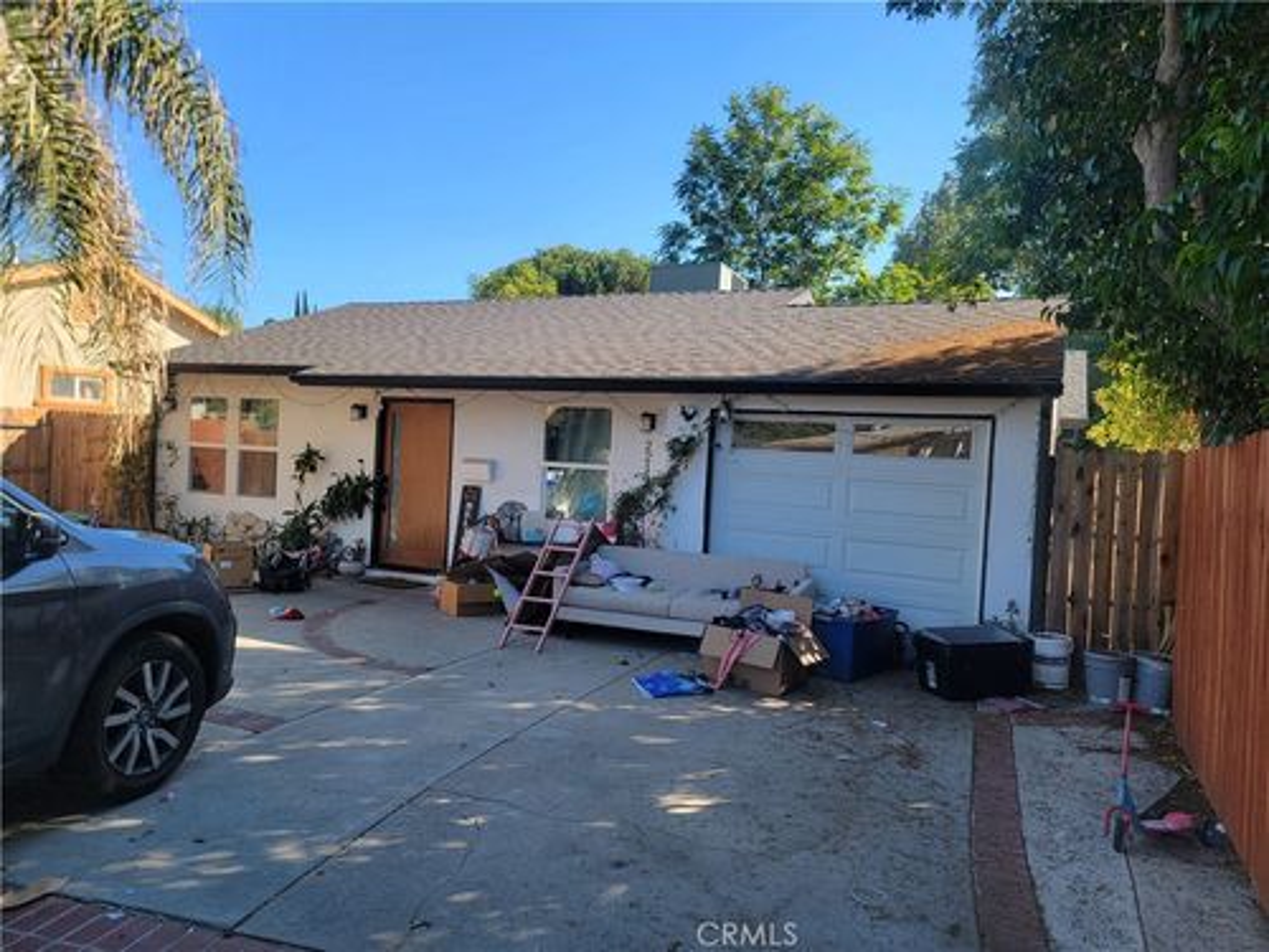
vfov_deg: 56.8
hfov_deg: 71.6
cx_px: 634
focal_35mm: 24
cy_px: 476
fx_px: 880
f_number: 1.8
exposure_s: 1/293
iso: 16
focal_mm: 6.7
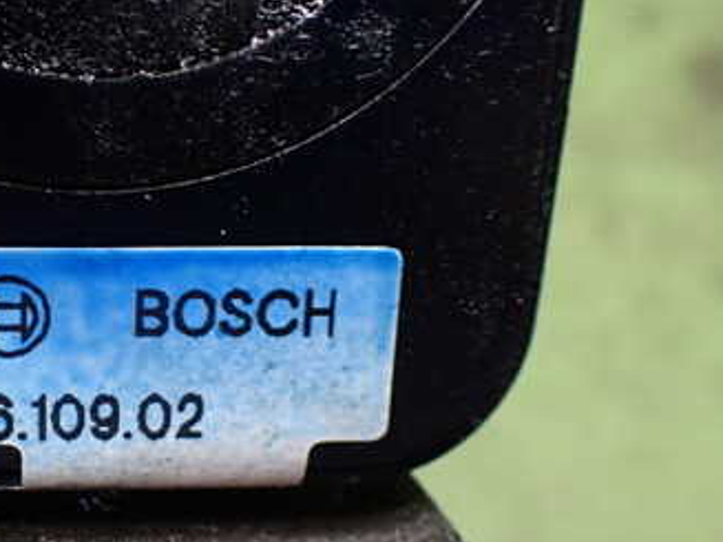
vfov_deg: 26.4
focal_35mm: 55
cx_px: 104
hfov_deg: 33.5
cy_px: 354
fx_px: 1148
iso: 800
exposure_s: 1/50
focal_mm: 5.4
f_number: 2.3
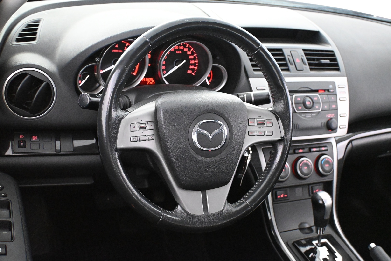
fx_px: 472
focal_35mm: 44
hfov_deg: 45.0
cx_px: 196
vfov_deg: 30.8
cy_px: 130
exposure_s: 1/50
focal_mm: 29
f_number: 4.8
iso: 11400
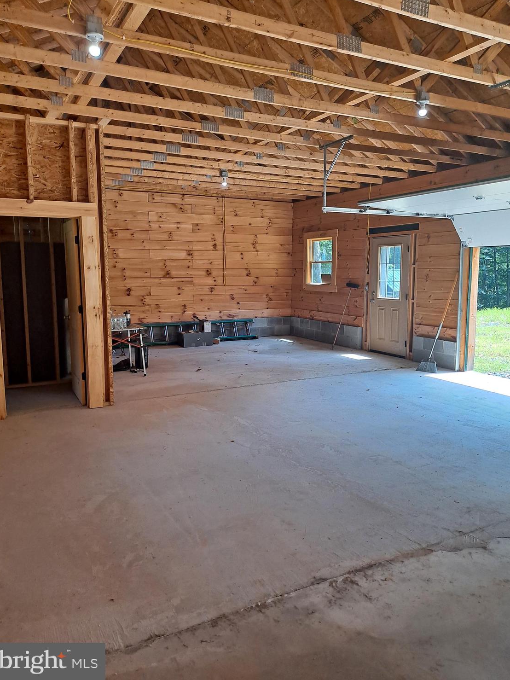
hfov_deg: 53.1
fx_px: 511
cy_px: 327
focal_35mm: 26
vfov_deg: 67.3
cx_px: 255
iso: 50
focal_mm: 4.6
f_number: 2
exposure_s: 1/120
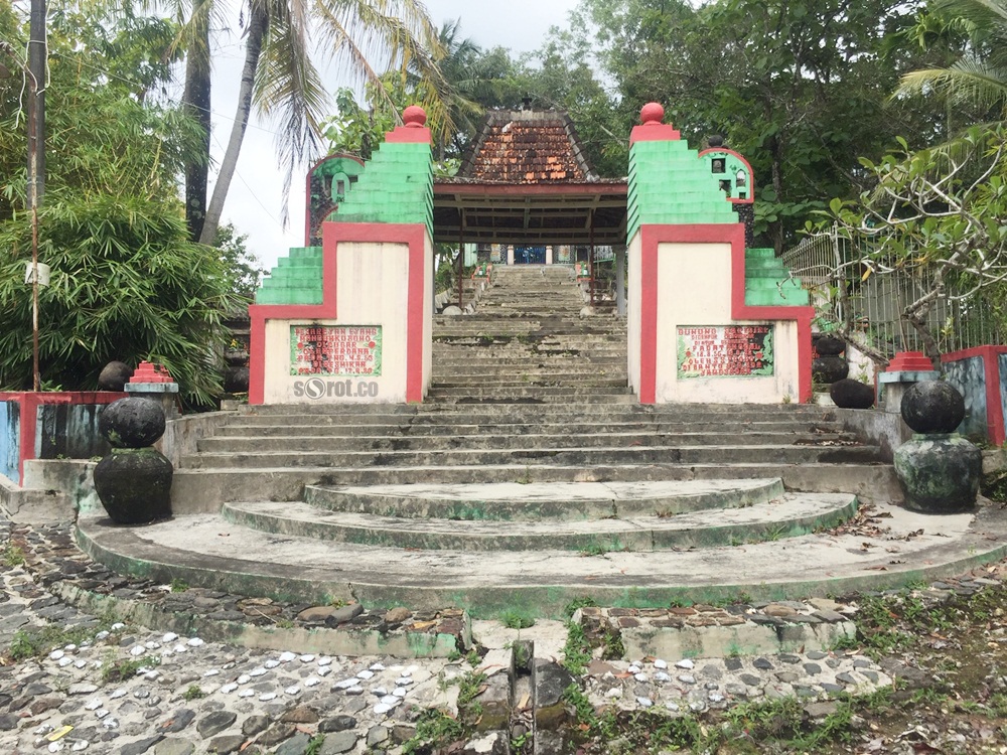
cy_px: 378
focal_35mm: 29
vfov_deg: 48.2
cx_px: 504
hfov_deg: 61.7
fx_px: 844
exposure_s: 1/1364
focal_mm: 4.15
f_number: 2.2
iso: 32
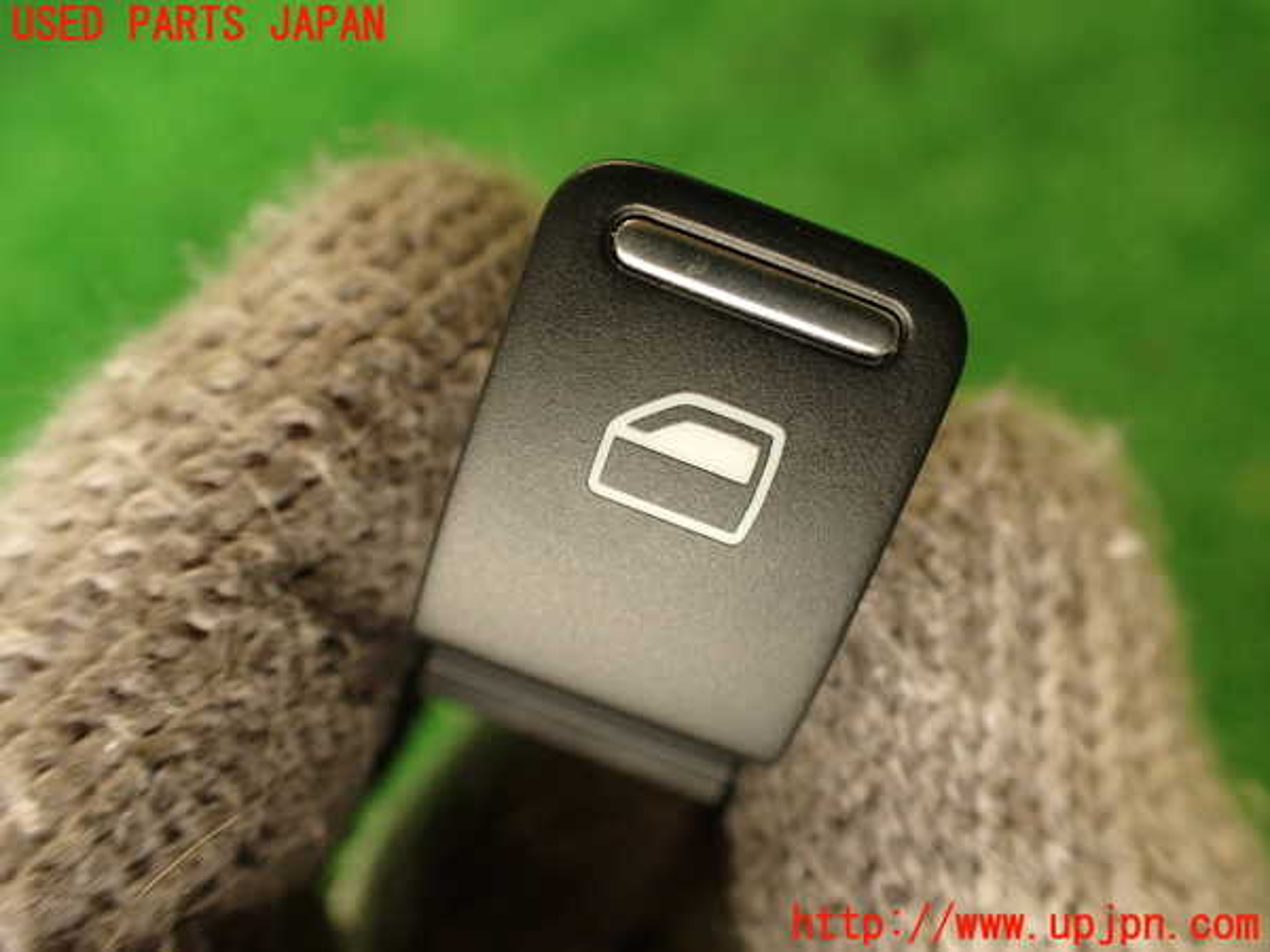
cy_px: 476
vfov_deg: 46.8
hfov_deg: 60.0
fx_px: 1101
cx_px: 635
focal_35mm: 30
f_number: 2.3
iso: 200
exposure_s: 1/50
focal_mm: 5.4
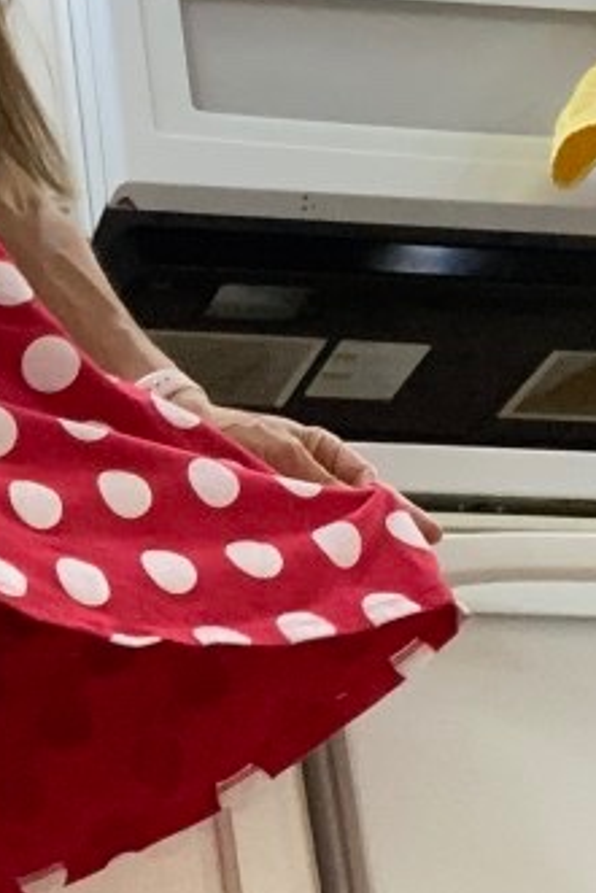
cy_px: 739
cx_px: -329
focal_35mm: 81
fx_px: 2009
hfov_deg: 15.4
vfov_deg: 24.6
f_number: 2.2
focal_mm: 2.71
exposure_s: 1/38
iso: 400
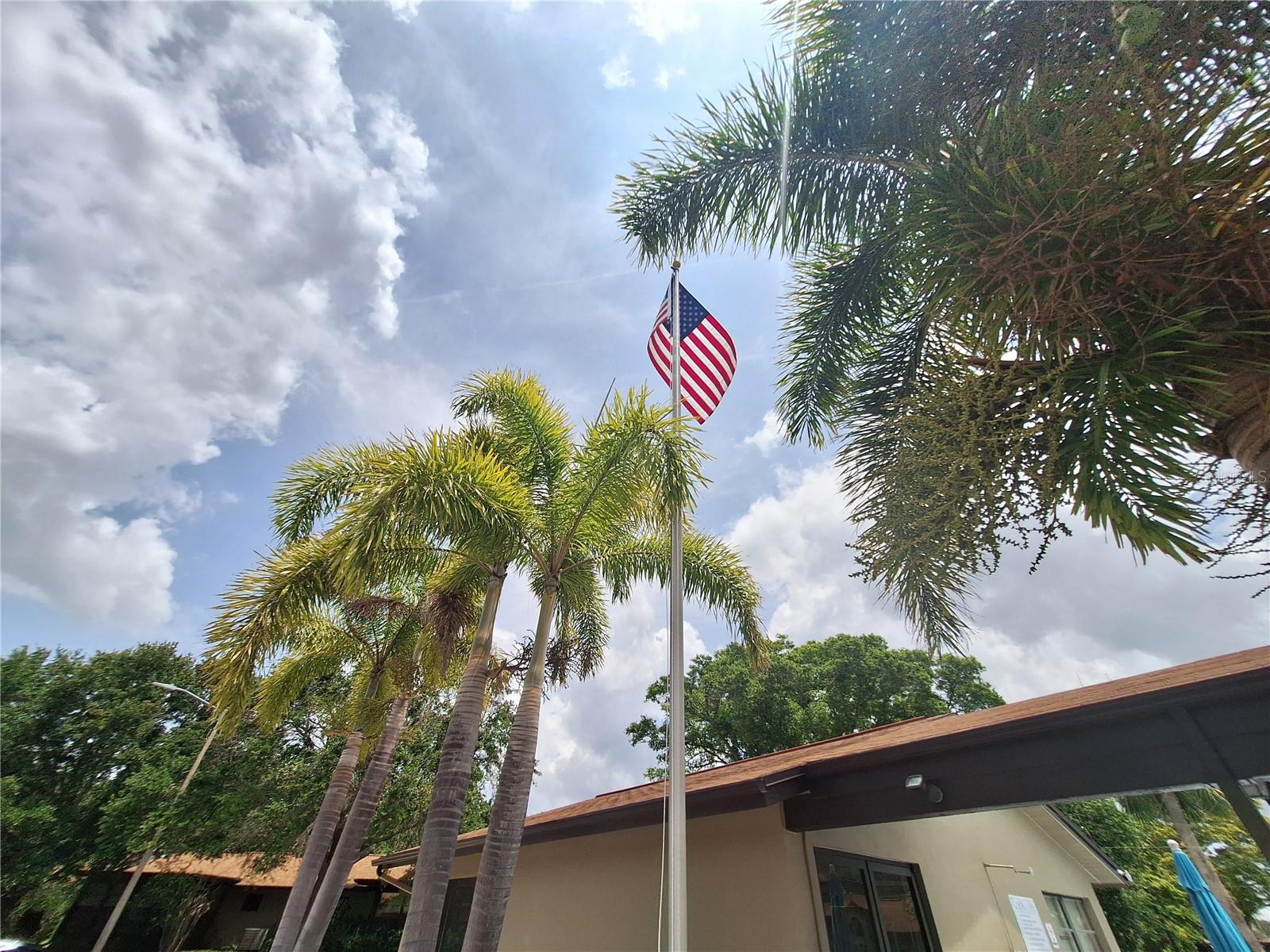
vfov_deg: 89.9
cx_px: 635
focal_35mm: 13
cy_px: 476
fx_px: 477
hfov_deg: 106.2
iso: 40
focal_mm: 1.74
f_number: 2.2
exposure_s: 1/3571
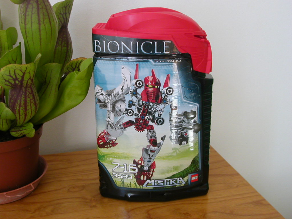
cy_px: 110
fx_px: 413
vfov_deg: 29.7
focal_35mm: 49
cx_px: 146
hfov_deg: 38.9
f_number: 3.2
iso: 100
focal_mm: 7.5
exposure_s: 1/35.2
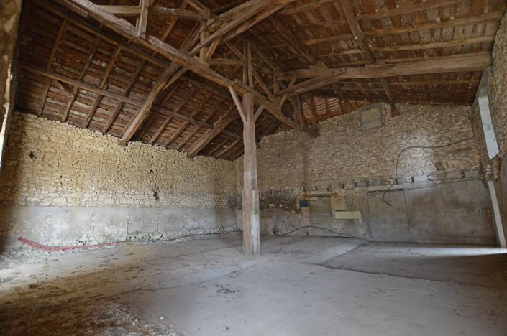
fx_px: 211
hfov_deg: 100.5
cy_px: 168
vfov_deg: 77.2
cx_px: 254
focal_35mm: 15
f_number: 3.5
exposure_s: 1/60
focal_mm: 10
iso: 400
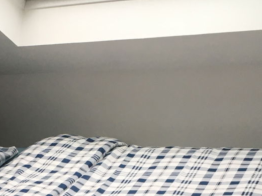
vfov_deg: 16.2
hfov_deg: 21.8
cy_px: 210
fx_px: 674
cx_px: 62
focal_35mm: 89
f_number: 2.2
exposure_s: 1/33
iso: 25
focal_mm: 4.15
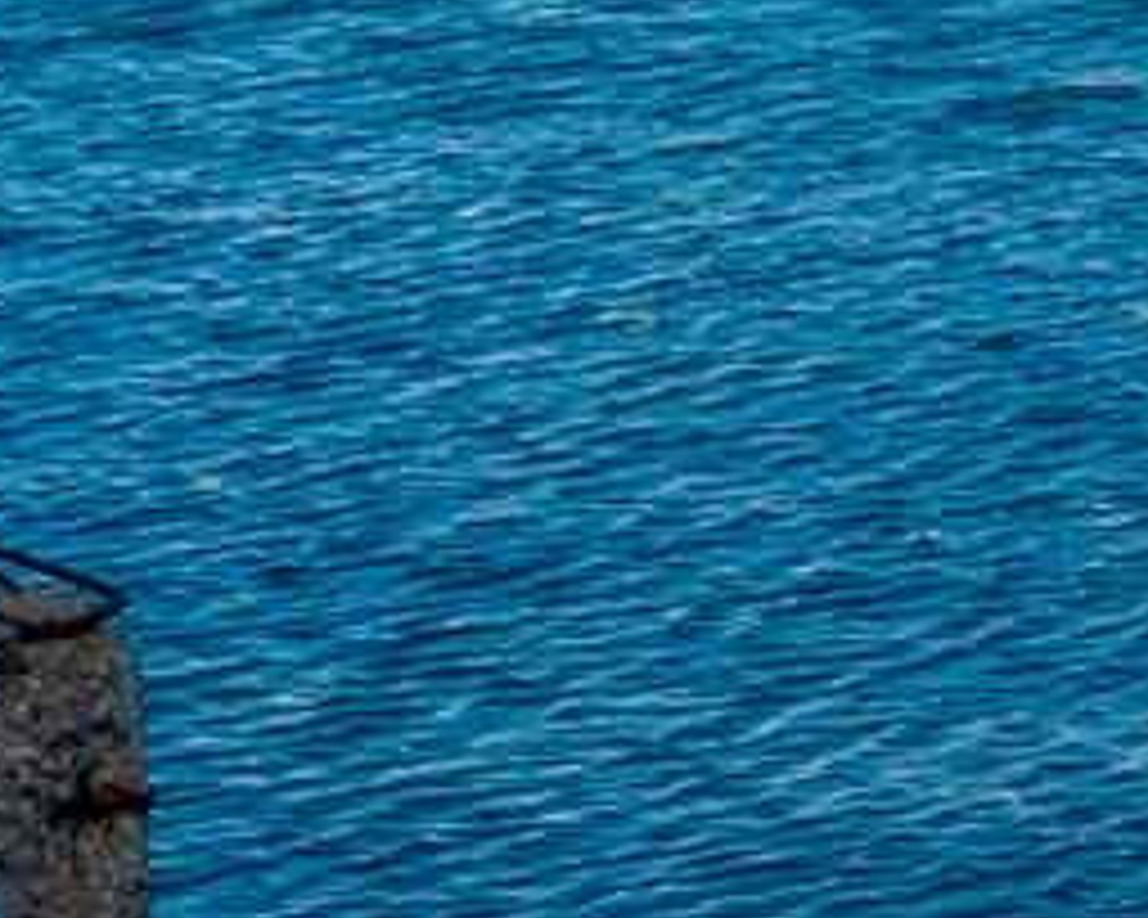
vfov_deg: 6.2
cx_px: 1715
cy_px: -1141
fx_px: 8140
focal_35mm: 240
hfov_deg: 7.9
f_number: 11
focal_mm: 31
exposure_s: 1/160
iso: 100
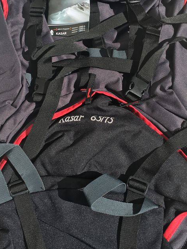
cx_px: 77
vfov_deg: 41.2
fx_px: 331
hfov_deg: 31.5
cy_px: 109
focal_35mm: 46
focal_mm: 4.15
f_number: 2.2
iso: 25
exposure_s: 1/1350
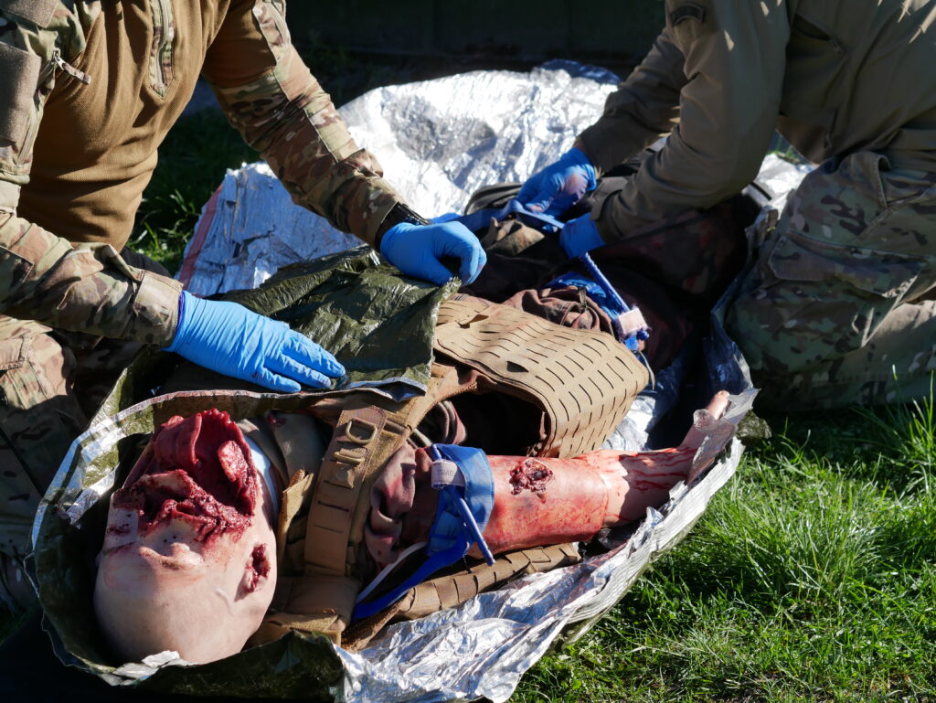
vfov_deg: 16.4
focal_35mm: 90
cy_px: 352
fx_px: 2435
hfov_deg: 21.8
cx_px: 468
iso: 200
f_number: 4.5
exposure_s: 1/1000
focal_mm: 45
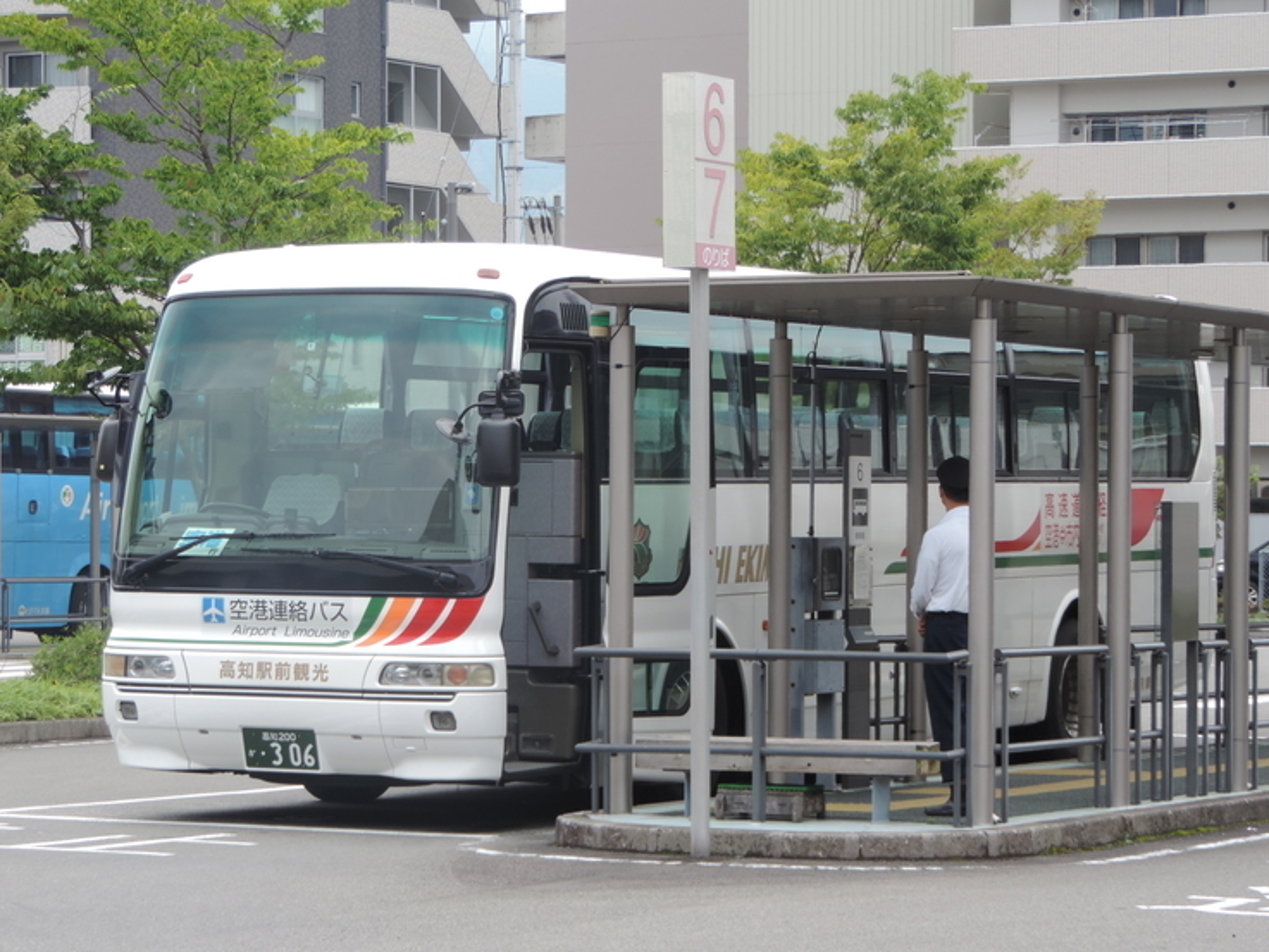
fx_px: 4180
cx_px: 651
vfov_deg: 13.0
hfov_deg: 17.3
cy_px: 477
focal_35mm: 114
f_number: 4.2
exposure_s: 1/200
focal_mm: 18.7
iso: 80
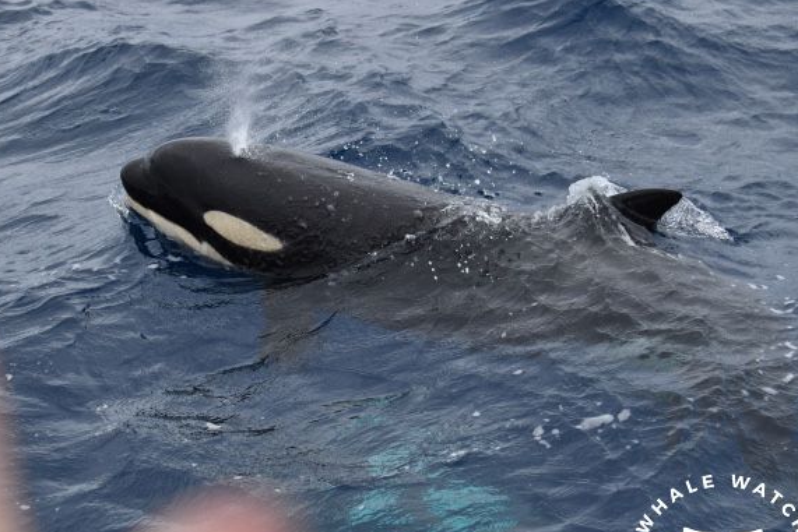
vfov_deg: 16.3
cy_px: 300
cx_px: 274
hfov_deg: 24.1
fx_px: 1862
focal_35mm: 84
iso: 1250
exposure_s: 1/8000
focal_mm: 60
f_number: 5
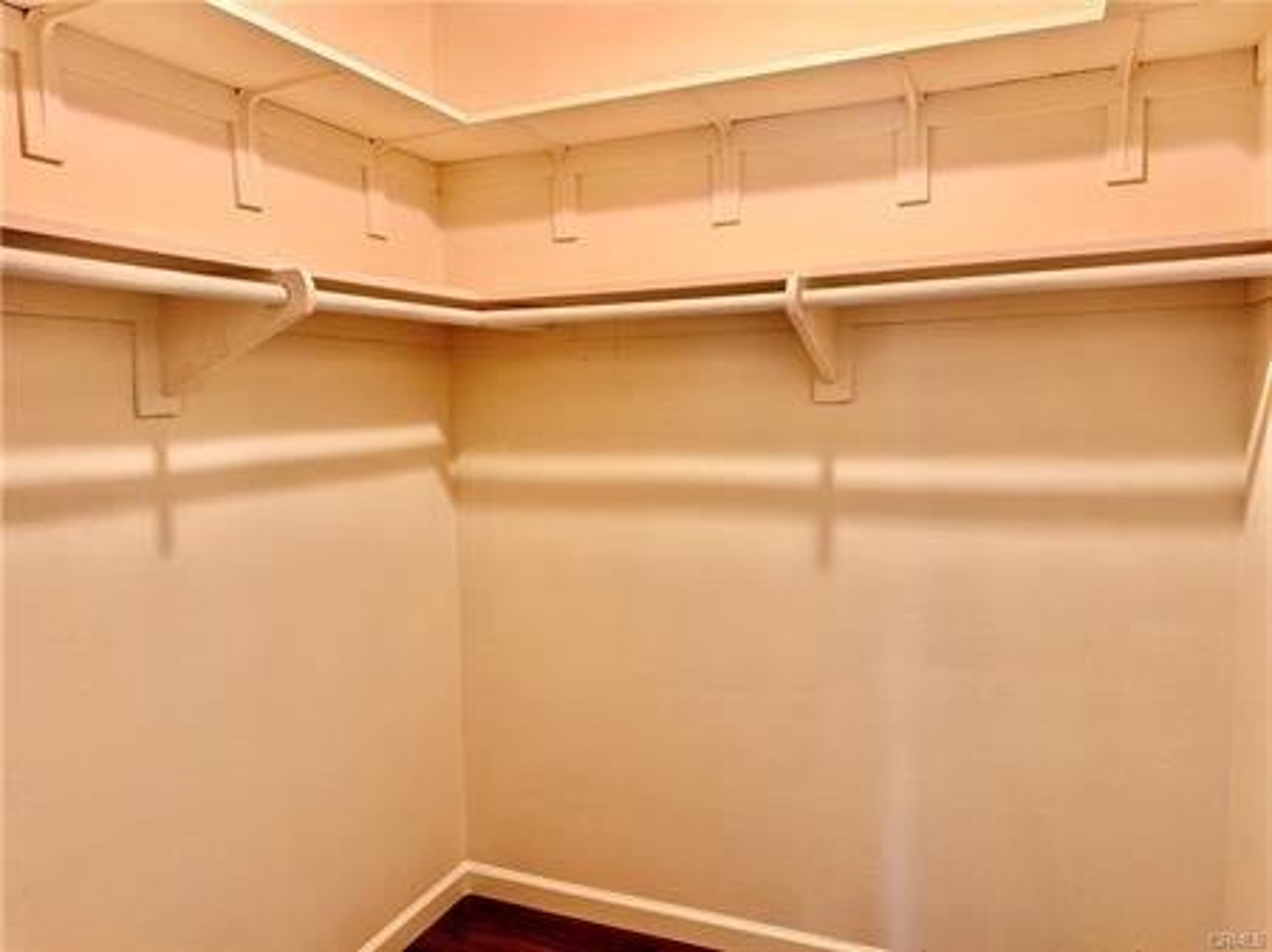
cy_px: 476
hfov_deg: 71.6
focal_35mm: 24
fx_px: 881
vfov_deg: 56.8
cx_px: 636
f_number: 1.78
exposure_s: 1/60
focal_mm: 6.76
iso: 160
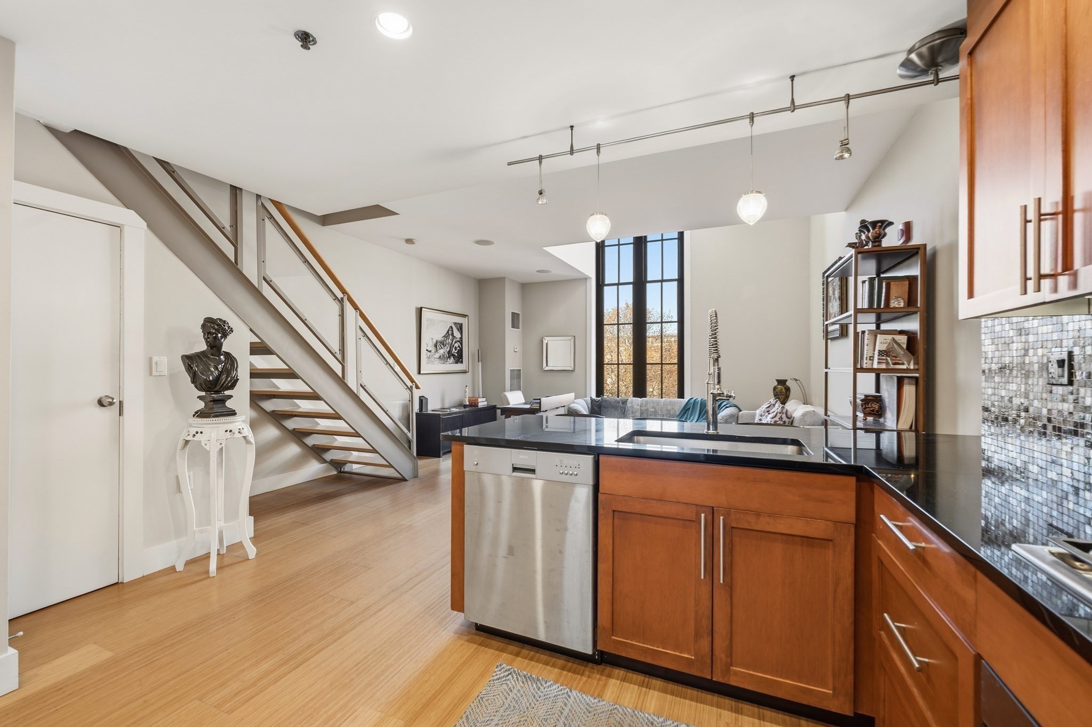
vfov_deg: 81.1
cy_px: 364
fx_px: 424
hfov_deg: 104.3
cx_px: 546
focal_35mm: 14
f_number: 8
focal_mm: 14
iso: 100
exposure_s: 1/1.25
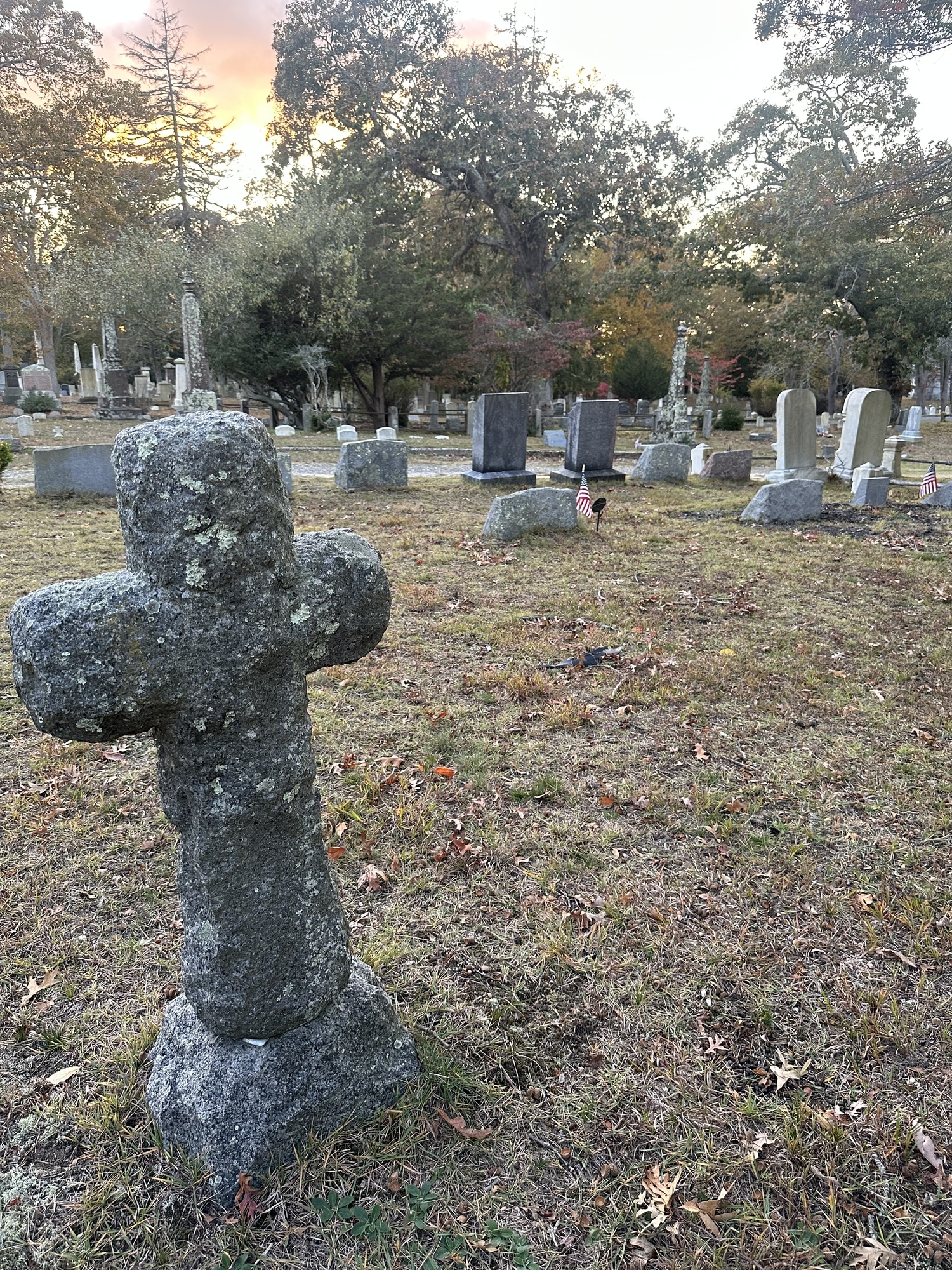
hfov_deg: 56.8
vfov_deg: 71.6
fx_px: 880
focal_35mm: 24
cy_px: 635
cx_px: 476
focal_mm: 6.86
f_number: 1.78
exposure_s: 1/114
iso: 250
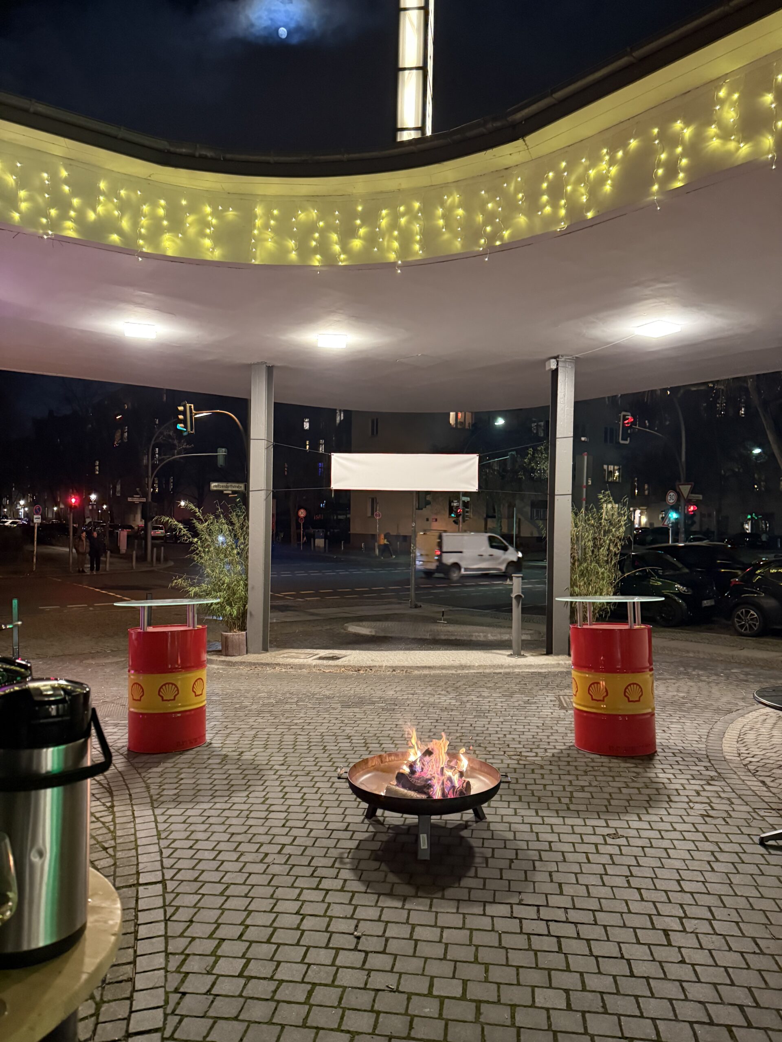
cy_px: 521
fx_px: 723
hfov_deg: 56.8
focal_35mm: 24
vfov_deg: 71.6
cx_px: 391
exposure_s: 1/35
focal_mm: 6.76
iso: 800
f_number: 1.78
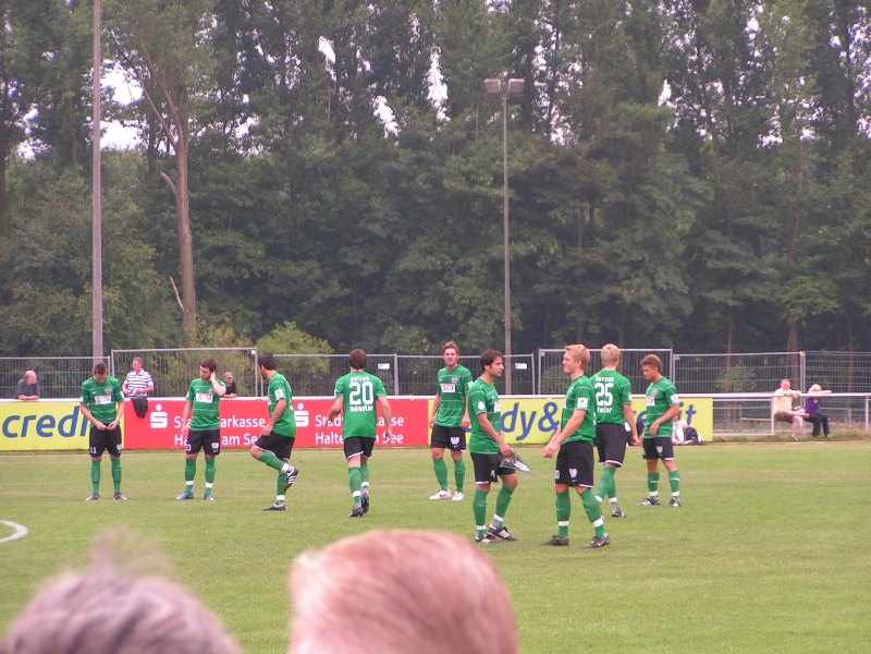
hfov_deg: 11.0
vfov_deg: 8.2
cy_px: 327
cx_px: 436
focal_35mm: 180
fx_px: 4529
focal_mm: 27.5
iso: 50
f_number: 3.5
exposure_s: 1/200
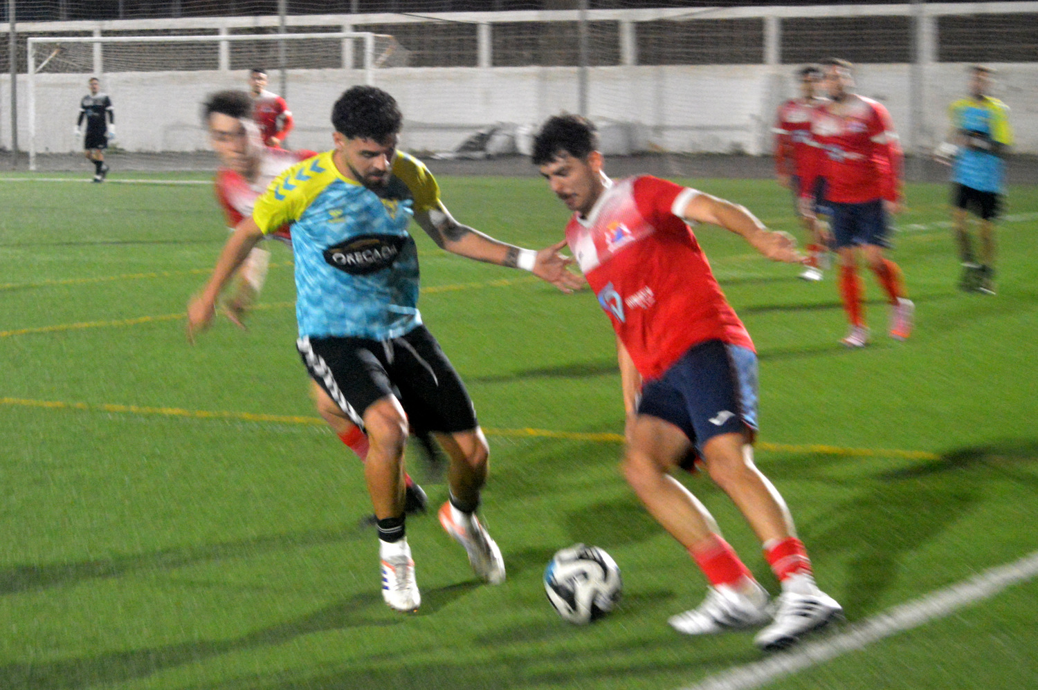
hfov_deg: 19.5
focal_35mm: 105
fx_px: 3025
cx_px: 519
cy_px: 345
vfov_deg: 13.0
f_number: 7.1
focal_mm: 70
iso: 6400
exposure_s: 1/80
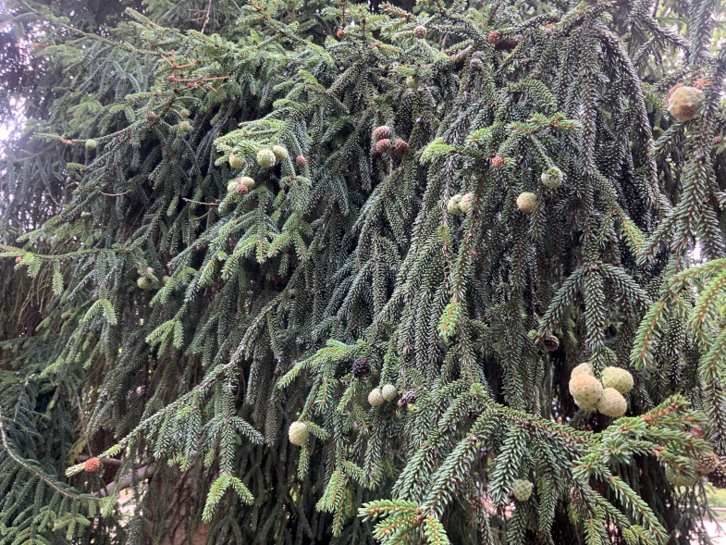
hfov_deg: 61.7
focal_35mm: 29
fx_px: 608
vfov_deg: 48.2
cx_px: 363
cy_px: 272
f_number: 1.8
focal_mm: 3
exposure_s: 1/120
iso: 64
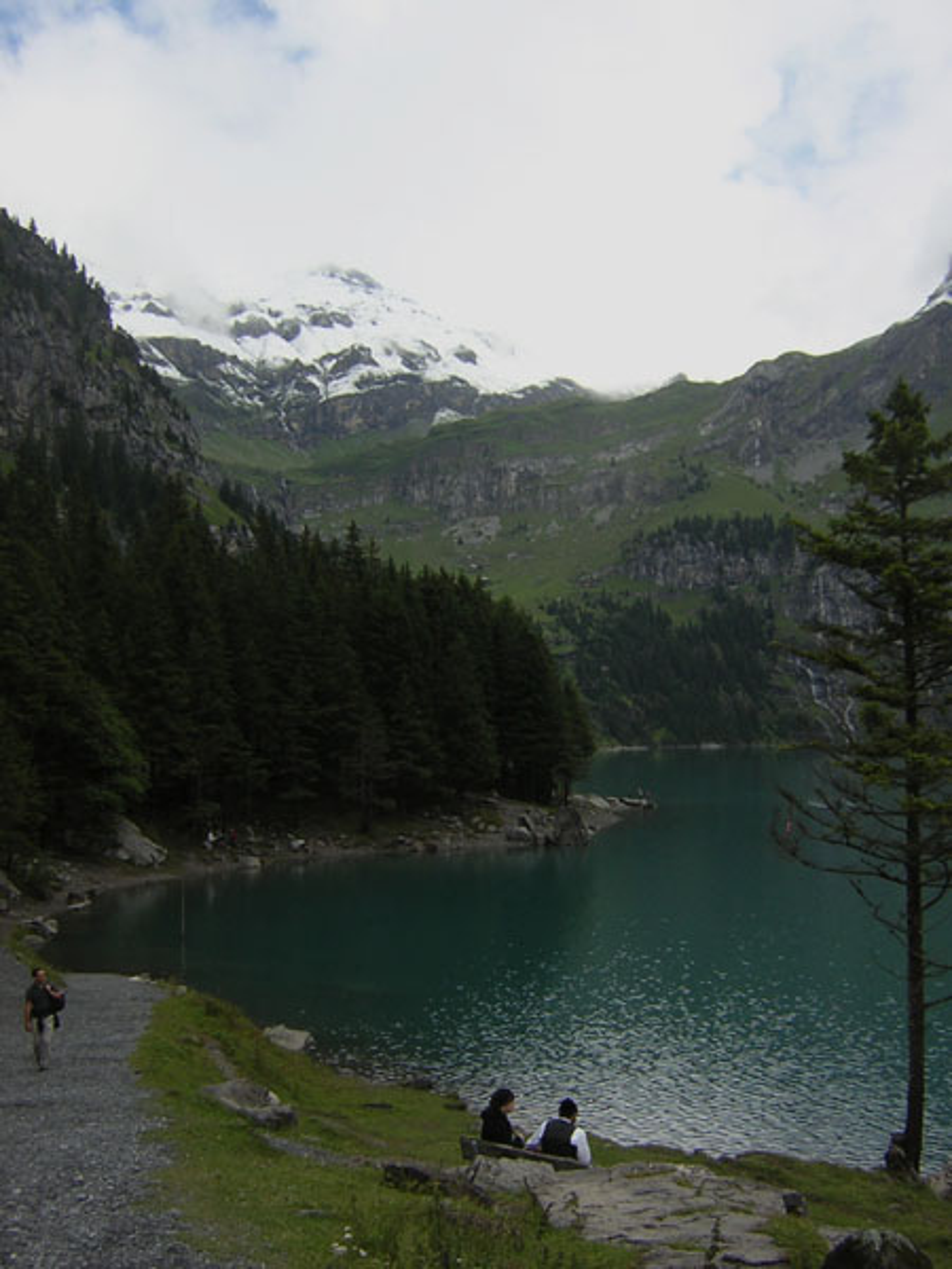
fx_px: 1320
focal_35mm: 36
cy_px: 634
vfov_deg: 51.4
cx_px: 476
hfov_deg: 39.7
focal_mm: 4.7
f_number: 5.2
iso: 100
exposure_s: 1/299
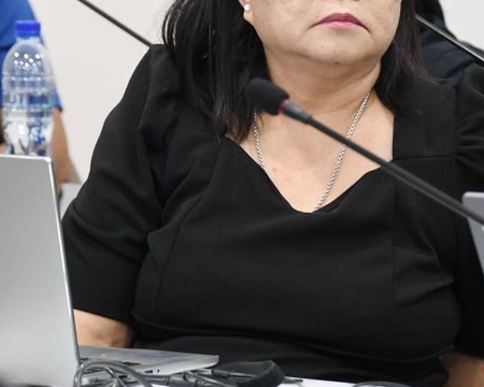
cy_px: 106
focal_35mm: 372
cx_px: 298
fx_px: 5329
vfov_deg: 4.2
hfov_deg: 5.2
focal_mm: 116
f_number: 5.6
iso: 1600
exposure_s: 1/40
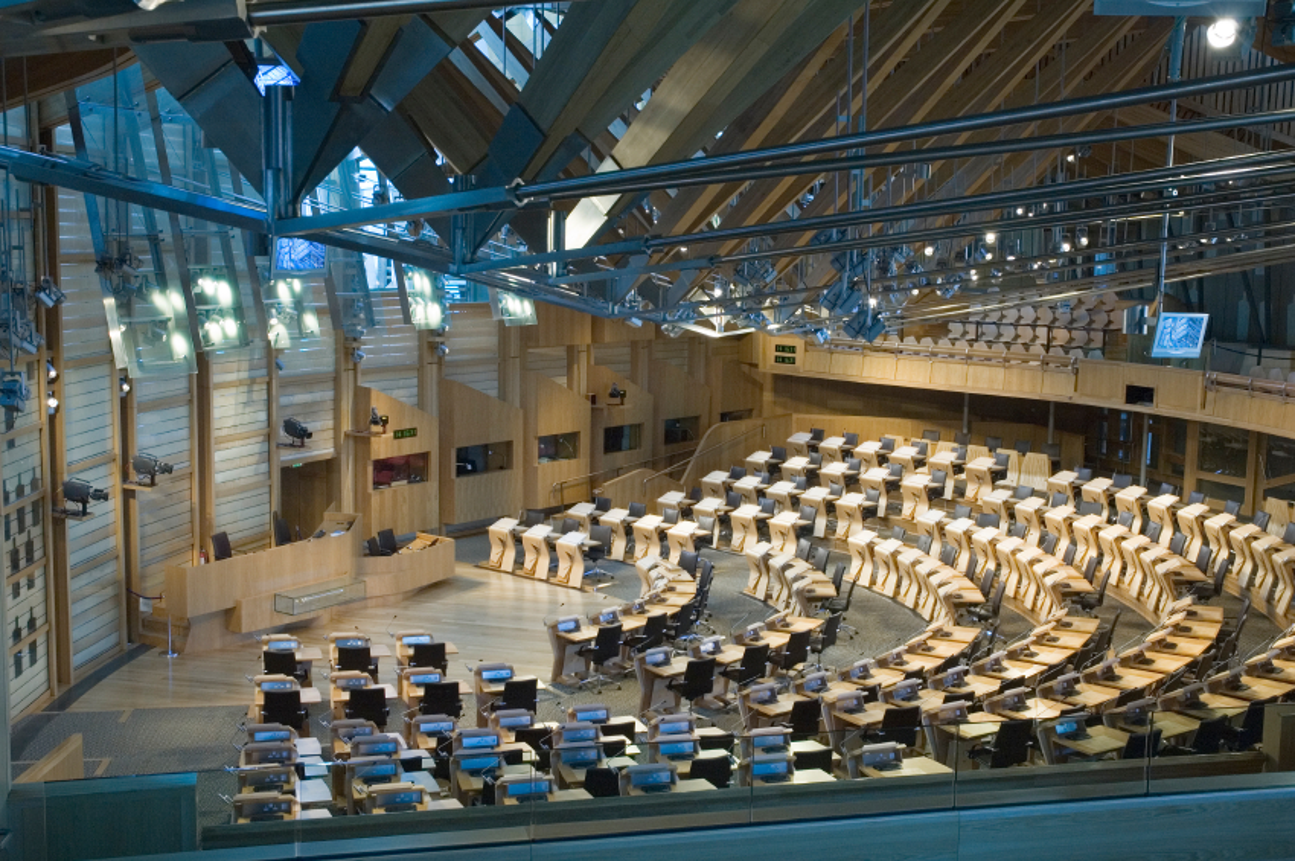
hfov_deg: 48.0
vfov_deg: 32.9
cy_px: 430
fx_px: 1455
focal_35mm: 40
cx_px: 648
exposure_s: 1/5
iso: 400
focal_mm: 27
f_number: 11
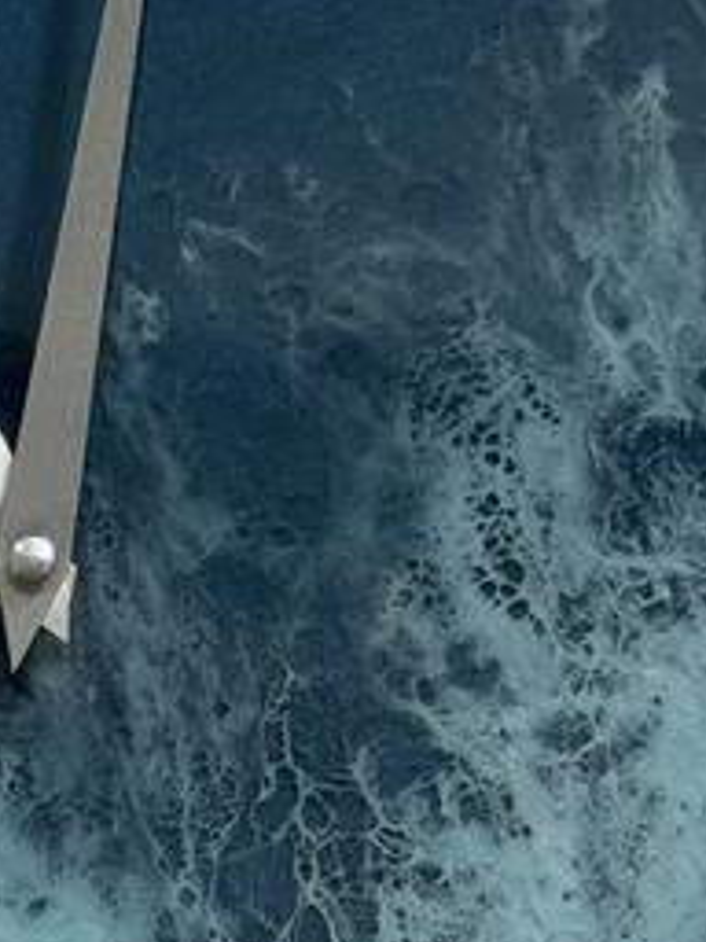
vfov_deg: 10.3
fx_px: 5221
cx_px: -29
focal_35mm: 192
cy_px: 762
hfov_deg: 7.7
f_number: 1.78
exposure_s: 1/11364
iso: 80
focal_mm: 6.76
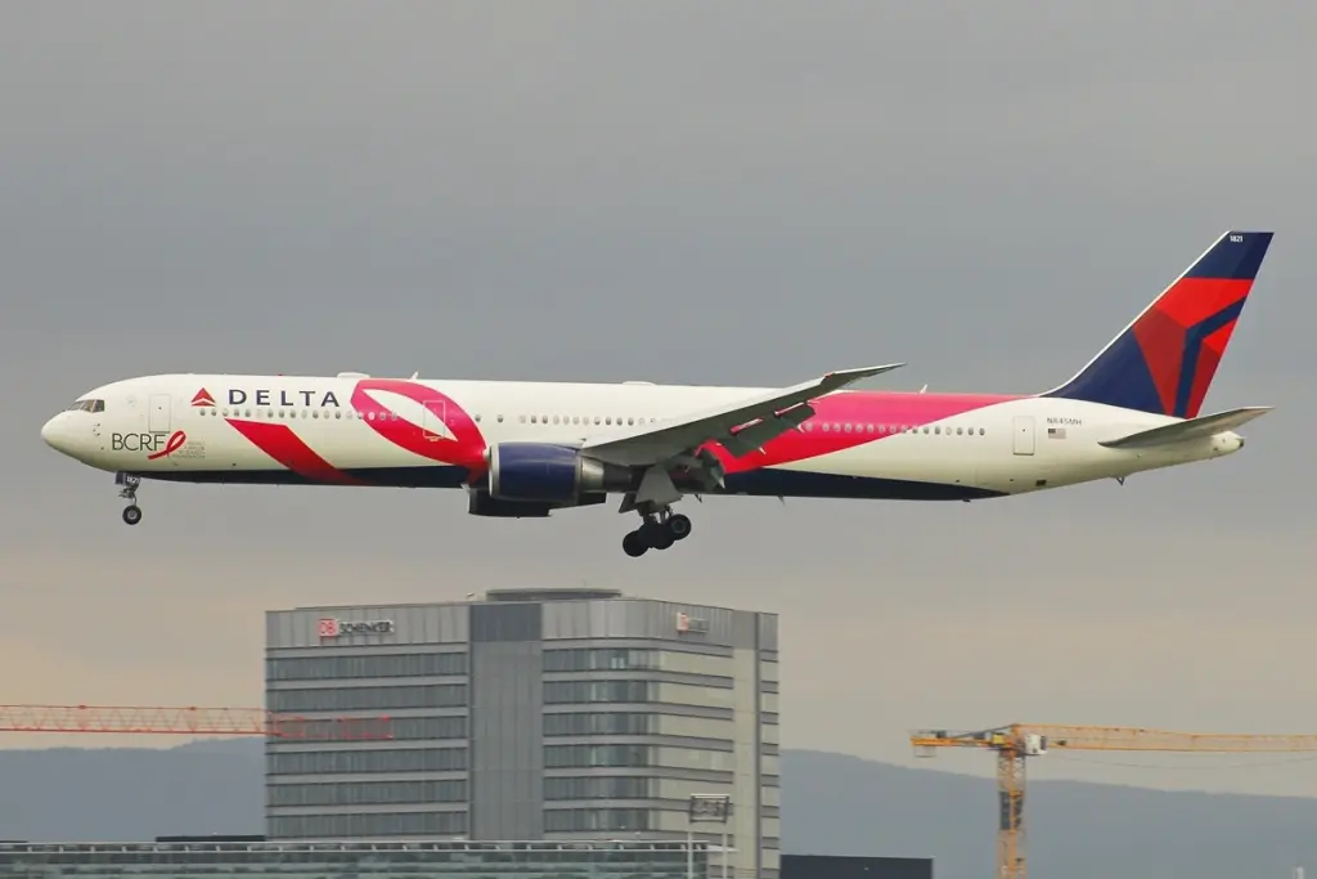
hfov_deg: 5.5
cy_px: 440
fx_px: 13720
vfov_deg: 3.7
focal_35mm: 375
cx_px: 658
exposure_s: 1/320
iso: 200
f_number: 7.1
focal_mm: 250
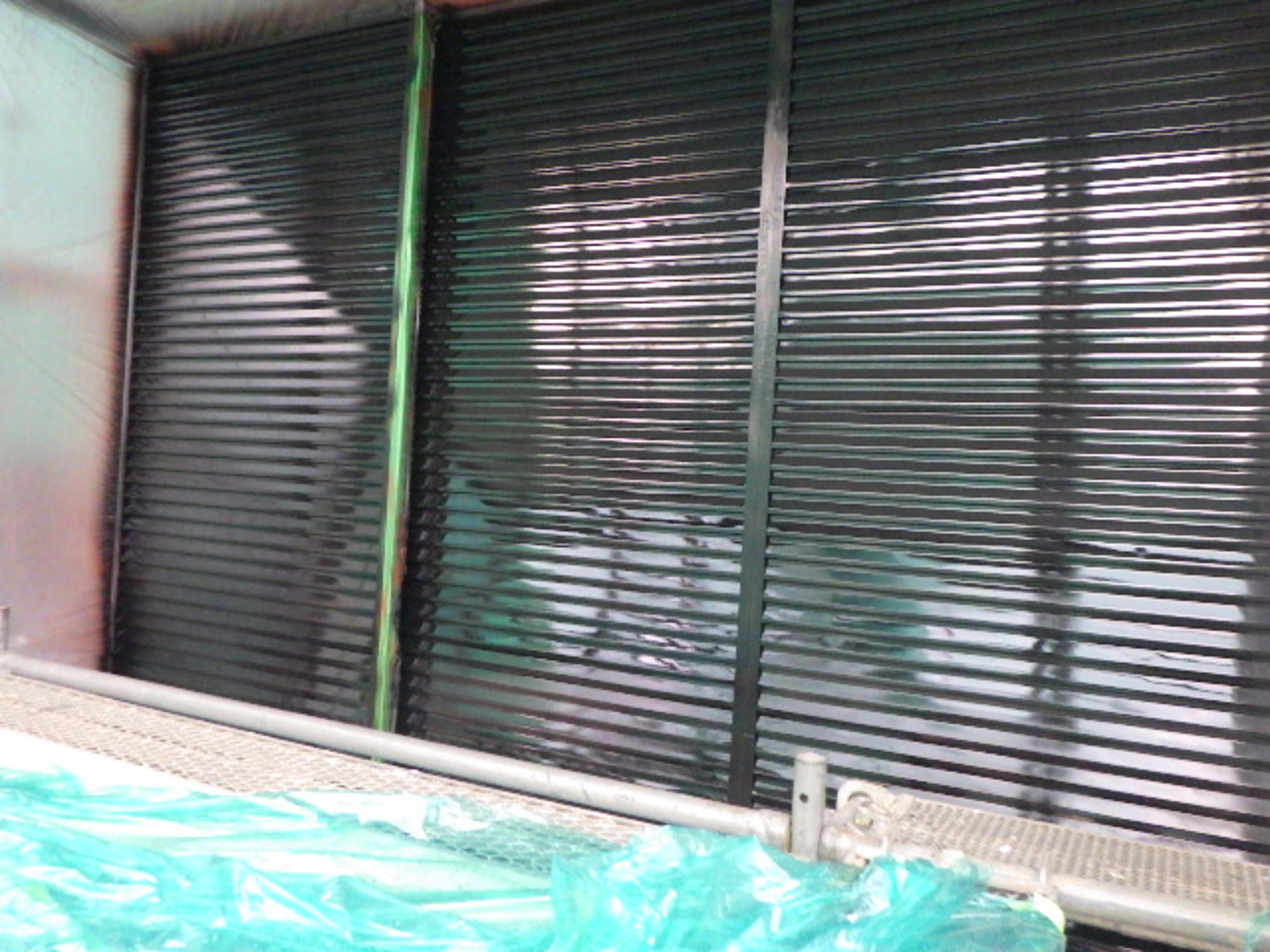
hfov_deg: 63.4
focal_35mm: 28
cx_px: 635
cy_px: 476
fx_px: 1027
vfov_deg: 49.7
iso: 500
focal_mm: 5
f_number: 3.5
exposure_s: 1/45
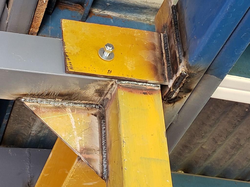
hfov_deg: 67.3
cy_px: 94
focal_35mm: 26
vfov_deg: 53.1
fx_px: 188
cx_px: 125
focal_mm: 4.3
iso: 100
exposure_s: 1/50
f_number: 2.4
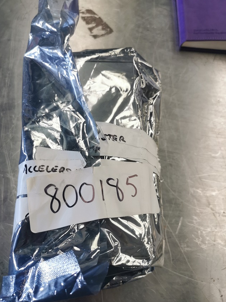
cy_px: 148
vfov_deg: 61.6
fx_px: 252
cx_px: 106
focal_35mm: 29
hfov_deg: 48.2
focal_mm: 5.58
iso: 160
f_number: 1.8
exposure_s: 1/50
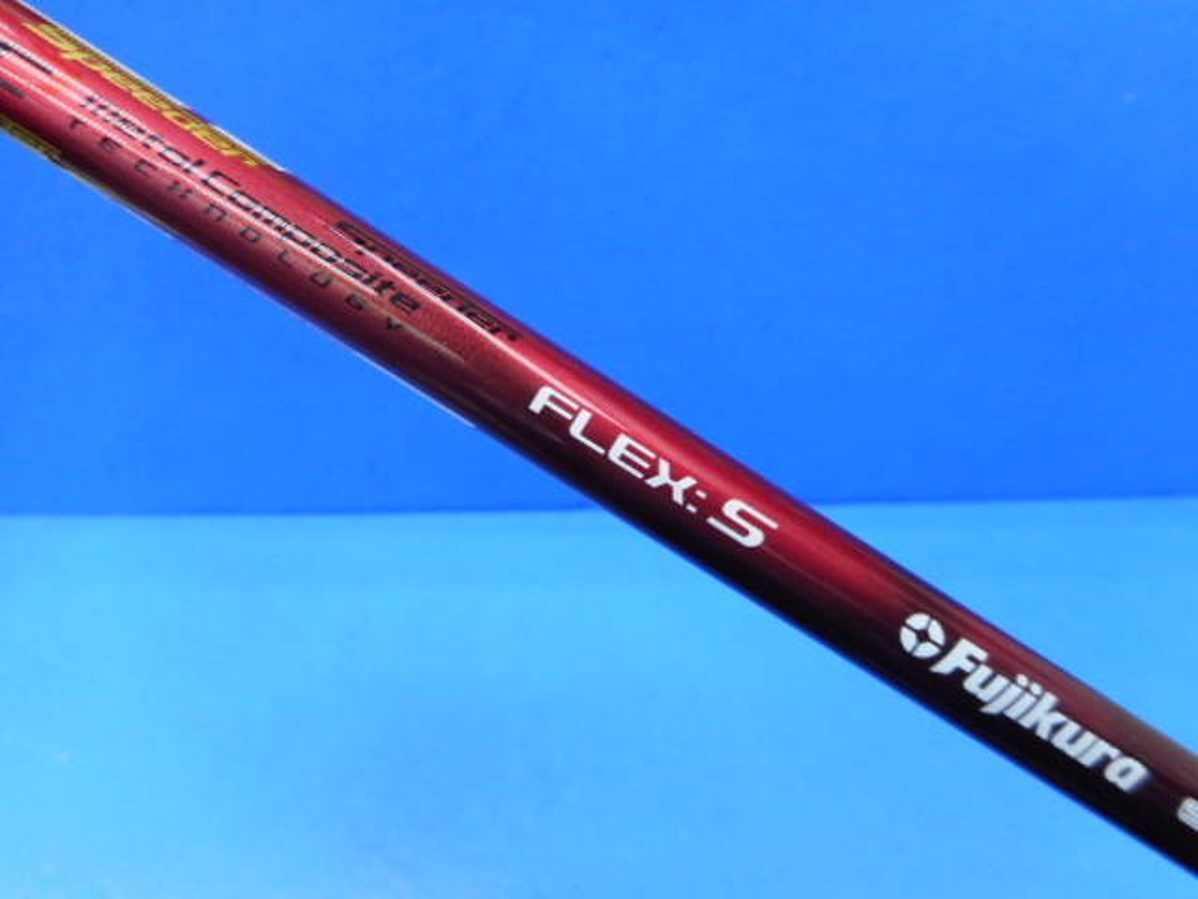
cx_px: 599
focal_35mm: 25
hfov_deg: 69.4
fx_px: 865
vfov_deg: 54.9
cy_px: 450
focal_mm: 4.5
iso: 160
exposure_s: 1/30
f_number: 3.7
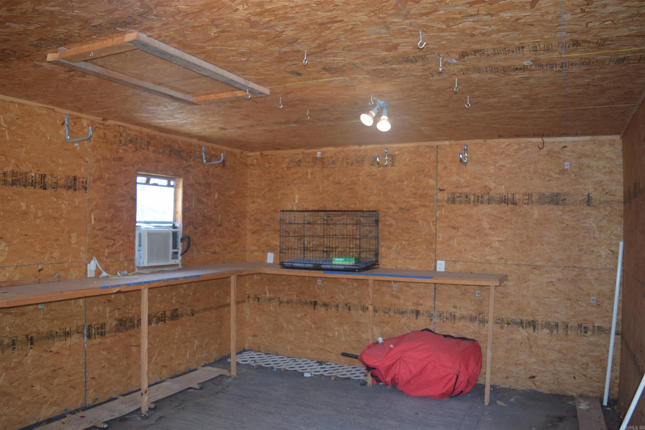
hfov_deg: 67.4
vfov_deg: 47.9
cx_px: 322
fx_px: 484
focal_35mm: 27
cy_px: 215
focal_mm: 18
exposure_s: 1/60
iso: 400
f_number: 3.5
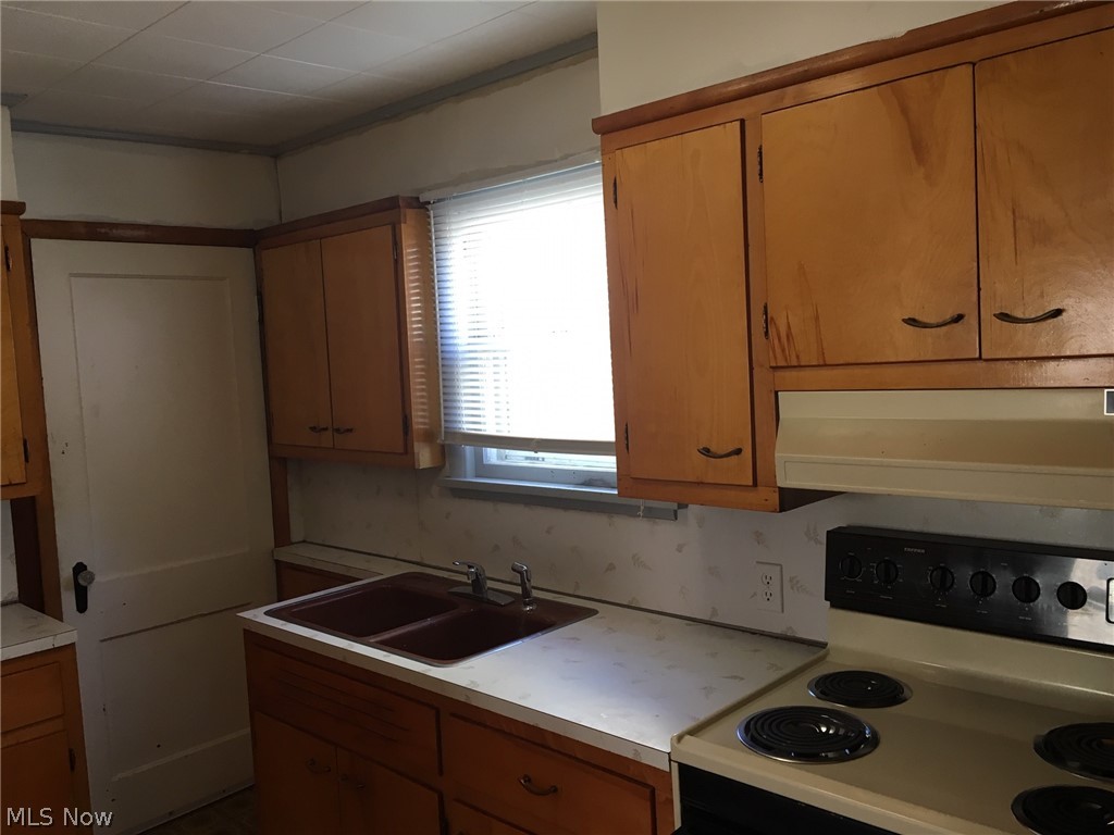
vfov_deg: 48.2
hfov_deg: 61.7
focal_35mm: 29
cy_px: 418
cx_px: 557
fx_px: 933
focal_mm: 4.15
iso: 64
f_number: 2.2
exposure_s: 1/30
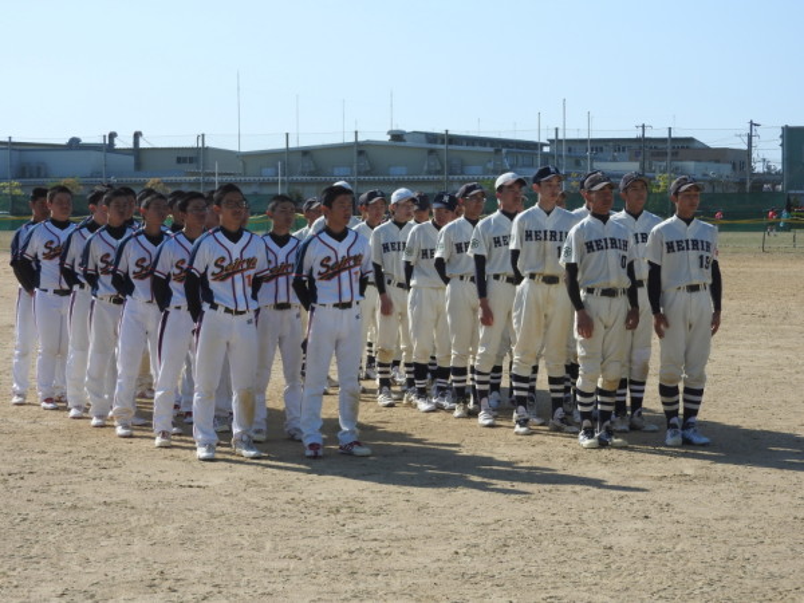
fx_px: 2439
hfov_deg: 18.7
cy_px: 302
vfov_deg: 14.1
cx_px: 402
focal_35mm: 105
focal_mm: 18.8
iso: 100
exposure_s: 1/800
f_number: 4.8
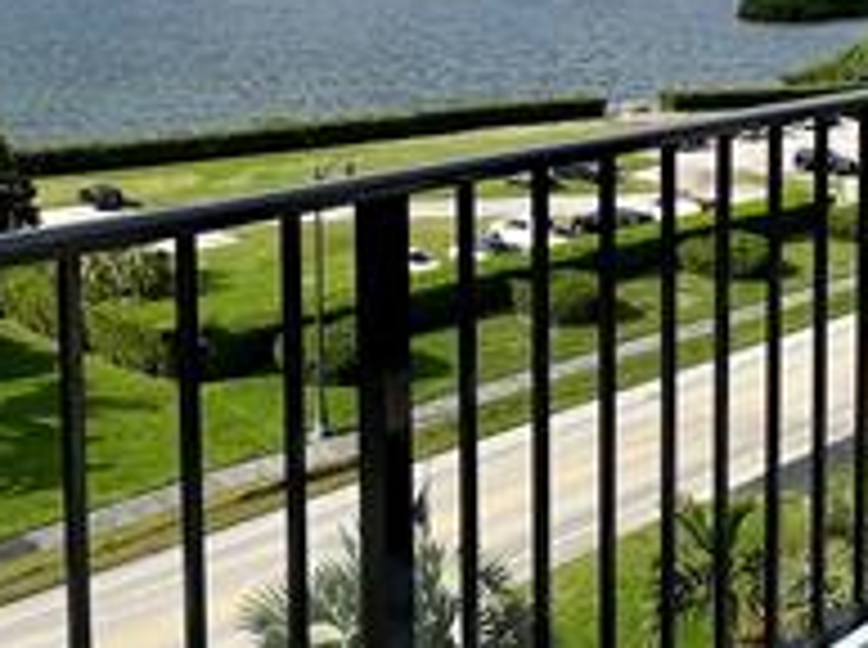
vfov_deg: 26.1
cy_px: 63
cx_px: 409
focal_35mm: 54
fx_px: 1352
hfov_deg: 35.6
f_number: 1.8
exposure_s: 1/2273
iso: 32
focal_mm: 1.57
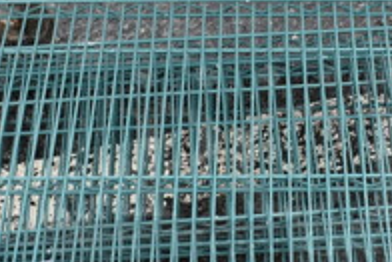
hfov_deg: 24.0
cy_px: 158
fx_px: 915
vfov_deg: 16.3
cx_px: 268
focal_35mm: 84
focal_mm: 18
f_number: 5.6
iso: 200
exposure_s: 1/125
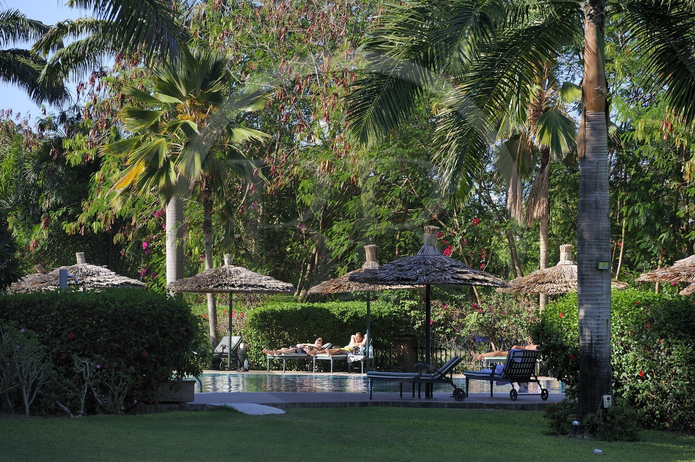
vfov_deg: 7.0
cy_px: 231
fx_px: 3761
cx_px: 348
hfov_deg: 10.6
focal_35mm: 195
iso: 200
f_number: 7.1
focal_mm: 195
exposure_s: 1/160
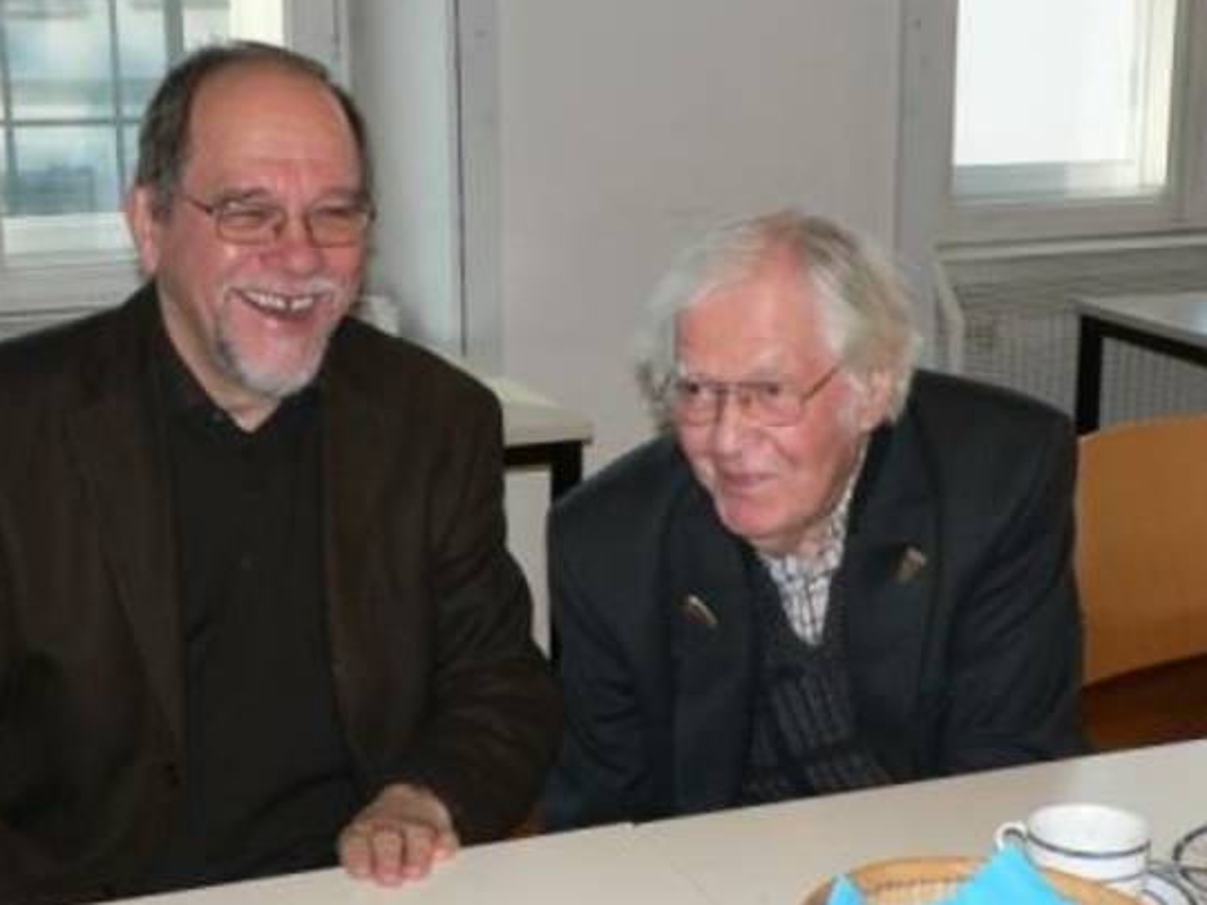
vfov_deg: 22.9
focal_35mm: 64
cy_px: 516
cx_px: 563
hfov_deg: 30.3
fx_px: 2232
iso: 100
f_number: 2.8
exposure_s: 1/80
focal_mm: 9.1
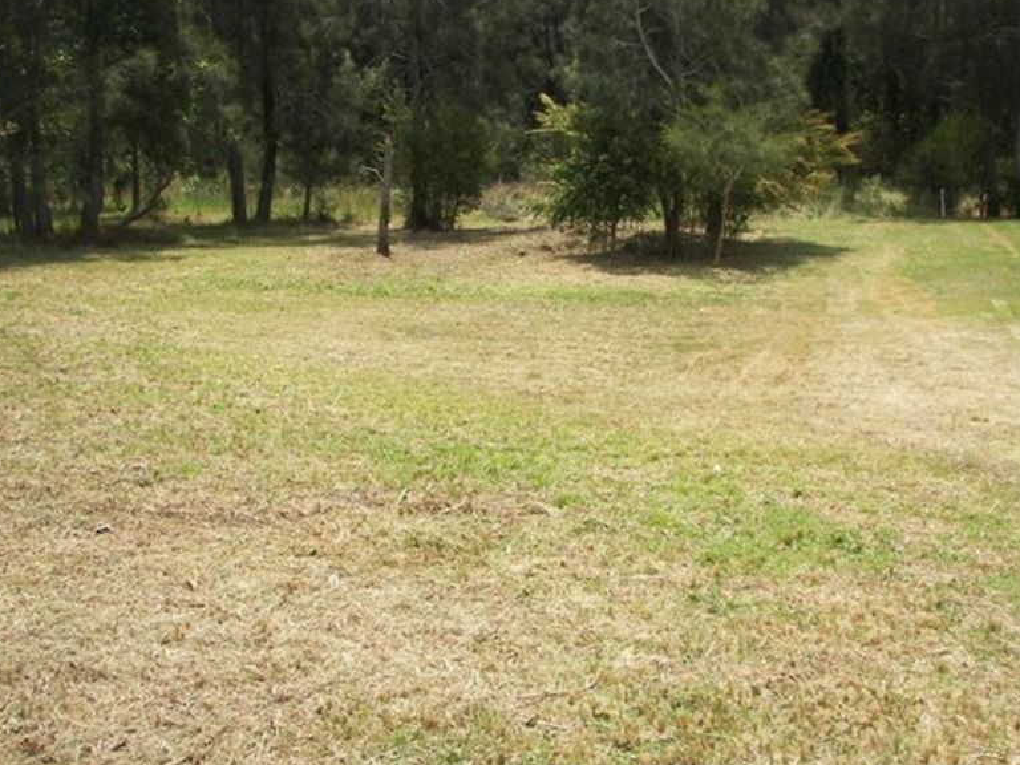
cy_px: 343
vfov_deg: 32.2
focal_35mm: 45
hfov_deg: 42.1
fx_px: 1326
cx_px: 543
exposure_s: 1/800
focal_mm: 6
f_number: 2.8
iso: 50
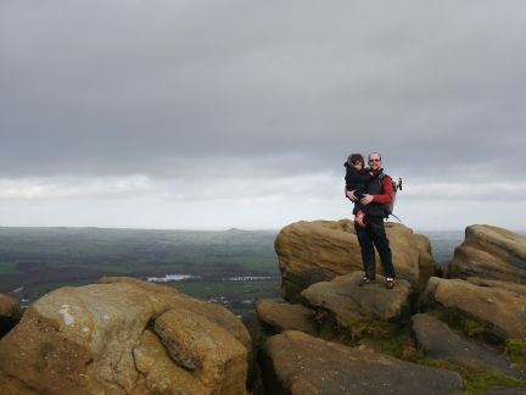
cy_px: 198
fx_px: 517
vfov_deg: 41.8
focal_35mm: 34
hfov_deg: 54.0
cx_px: 263
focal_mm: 17
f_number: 5
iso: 160
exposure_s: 1/125
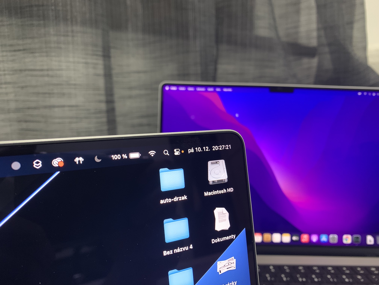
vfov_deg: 53.1
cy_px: 142
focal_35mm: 26
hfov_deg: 67.3
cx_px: 190
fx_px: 285
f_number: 1.8
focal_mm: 4.25
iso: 400
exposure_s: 1/25
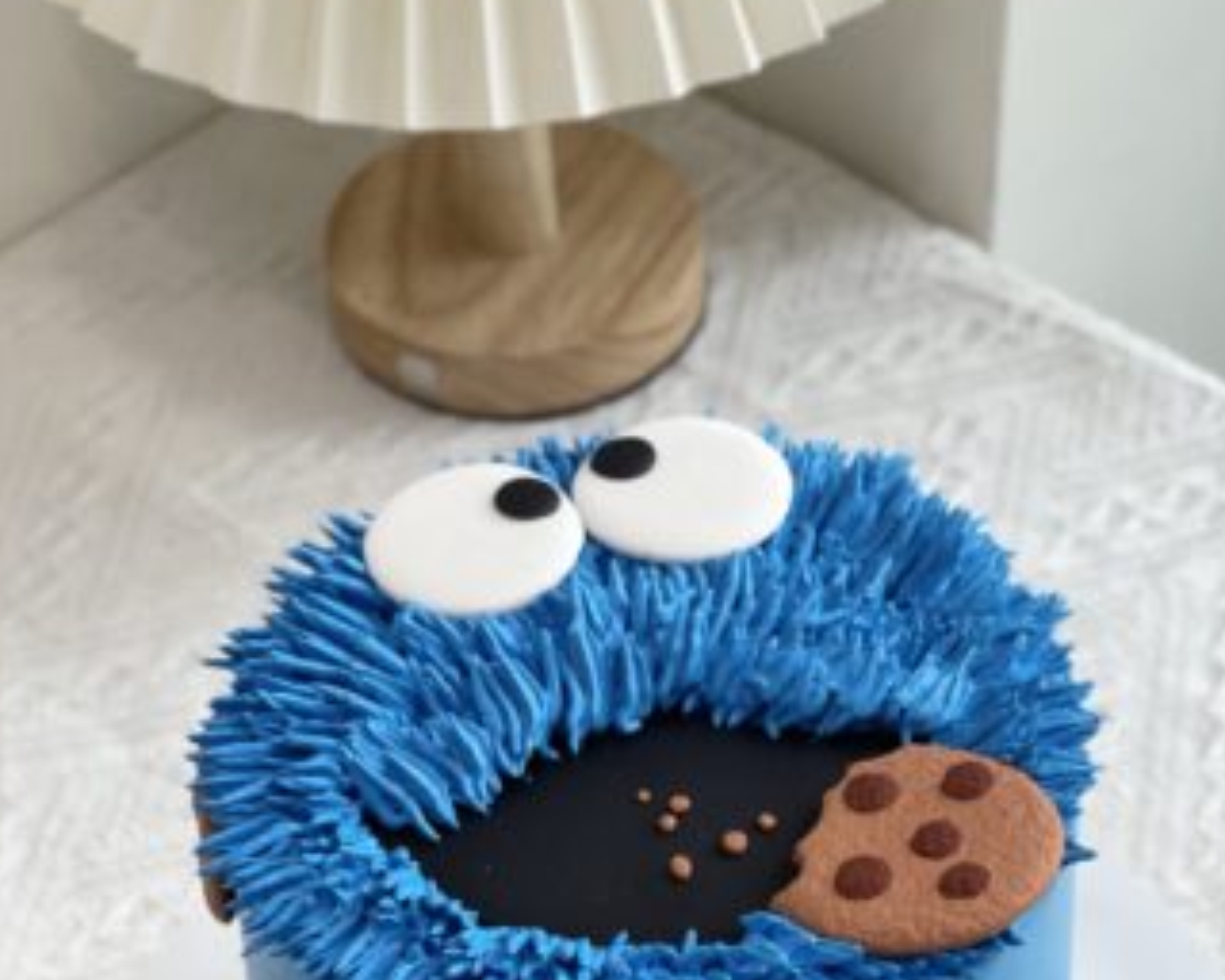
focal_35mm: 104
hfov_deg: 18.4
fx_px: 3771
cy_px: 905
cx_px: 670
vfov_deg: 14.6
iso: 64
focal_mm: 7.5
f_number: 2.2
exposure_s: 1/100
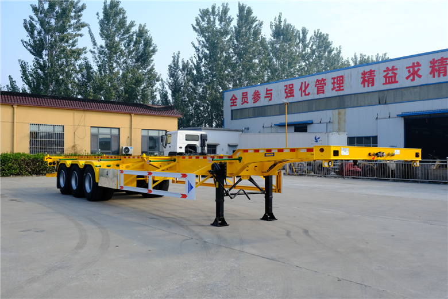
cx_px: 224
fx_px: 411
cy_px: 150
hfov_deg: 57.2
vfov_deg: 40.0
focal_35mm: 33
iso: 160
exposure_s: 1/250
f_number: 5.6
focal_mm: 22.3
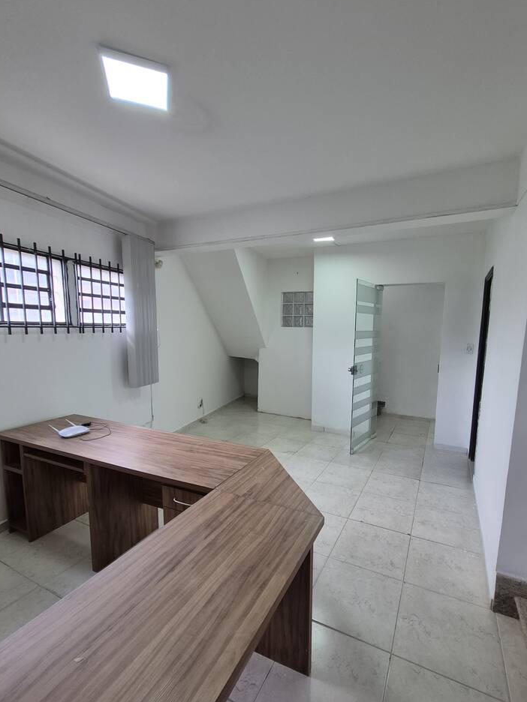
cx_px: 297
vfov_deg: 98.1
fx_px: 304
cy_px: 370
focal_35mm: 15
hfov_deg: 81.4
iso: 80
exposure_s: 1/60
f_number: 2.2
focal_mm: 1.74
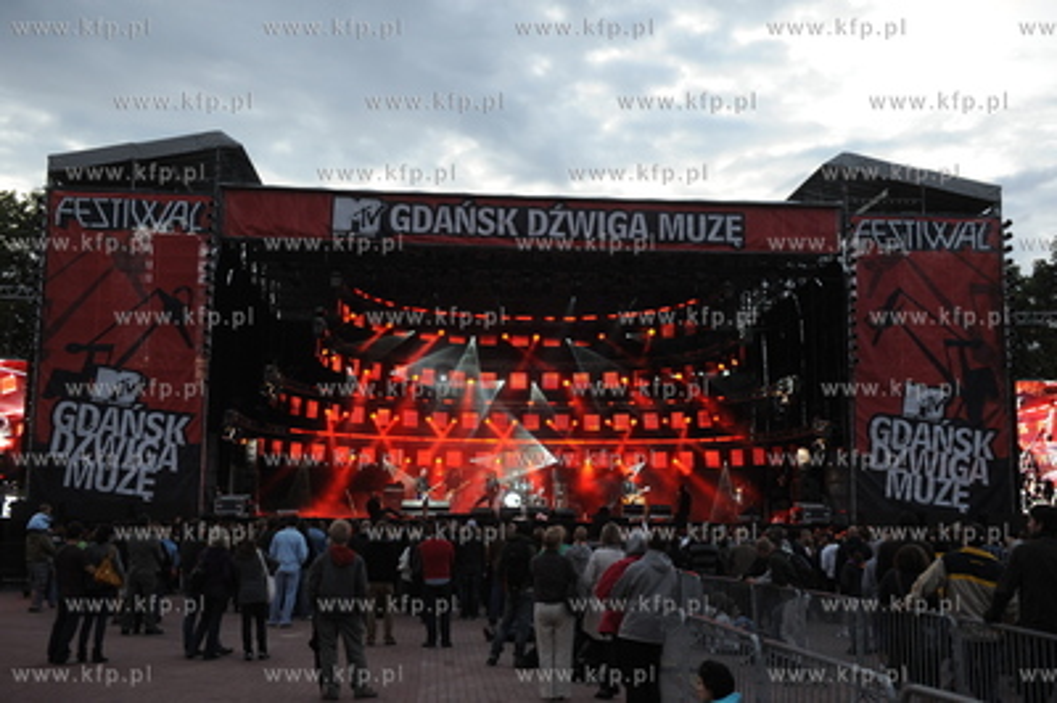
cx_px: 528
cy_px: 352
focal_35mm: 44
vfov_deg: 30.5
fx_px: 1291
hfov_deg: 44.5
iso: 800
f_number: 4
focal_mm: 44
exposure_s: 1/200
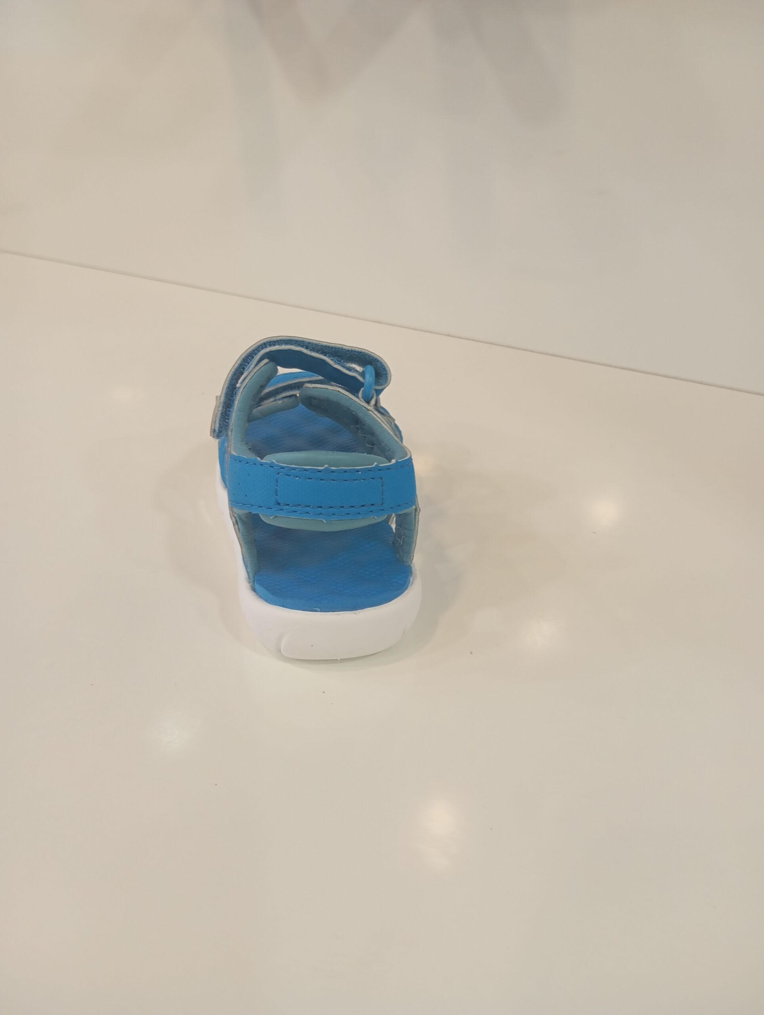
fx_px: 822
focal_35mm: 28
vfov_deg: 63.4
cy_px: 508
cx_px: 382
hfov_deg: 49.9
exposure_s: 1/50
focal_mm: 4.22
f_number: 1.8
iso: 793
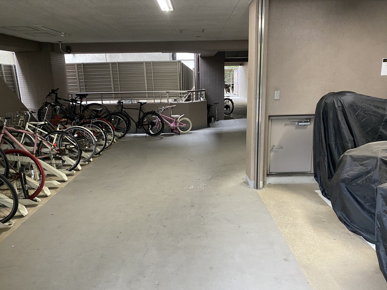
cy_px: 145
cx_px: 194
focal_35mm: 26
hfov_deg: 67.3
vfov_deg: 53.1
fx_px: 291
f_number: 1.8
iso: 500
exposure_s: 1/60
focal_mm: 4.25
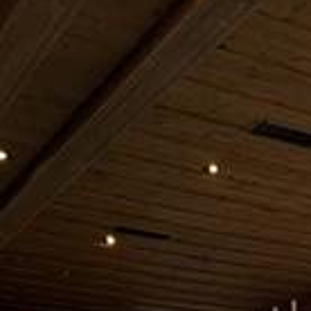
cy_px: 656
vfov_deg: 14.8
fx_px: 935
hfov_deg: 18.3
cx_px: 327
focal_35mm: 92
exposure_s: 1/60
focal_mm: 6.86
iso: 250
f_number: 1.78
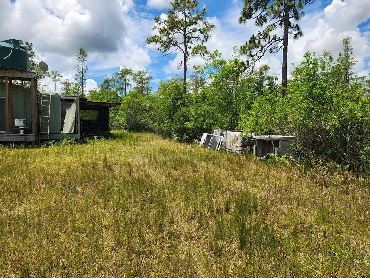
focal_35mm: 24
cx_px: 185
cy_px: 136
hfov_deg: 71.6
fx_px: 257
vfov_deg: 56.8
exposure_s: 1/1973
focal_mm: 5.4
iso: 20
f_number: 1.8
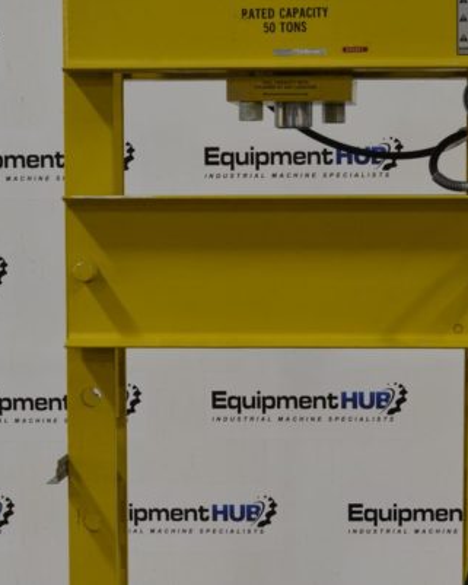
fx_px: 1748
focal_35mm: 101
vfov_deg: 18.9
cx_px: 290
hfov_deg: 15.2
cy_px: 373
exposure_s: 1/50
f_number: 4.8
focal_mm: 32
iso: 400
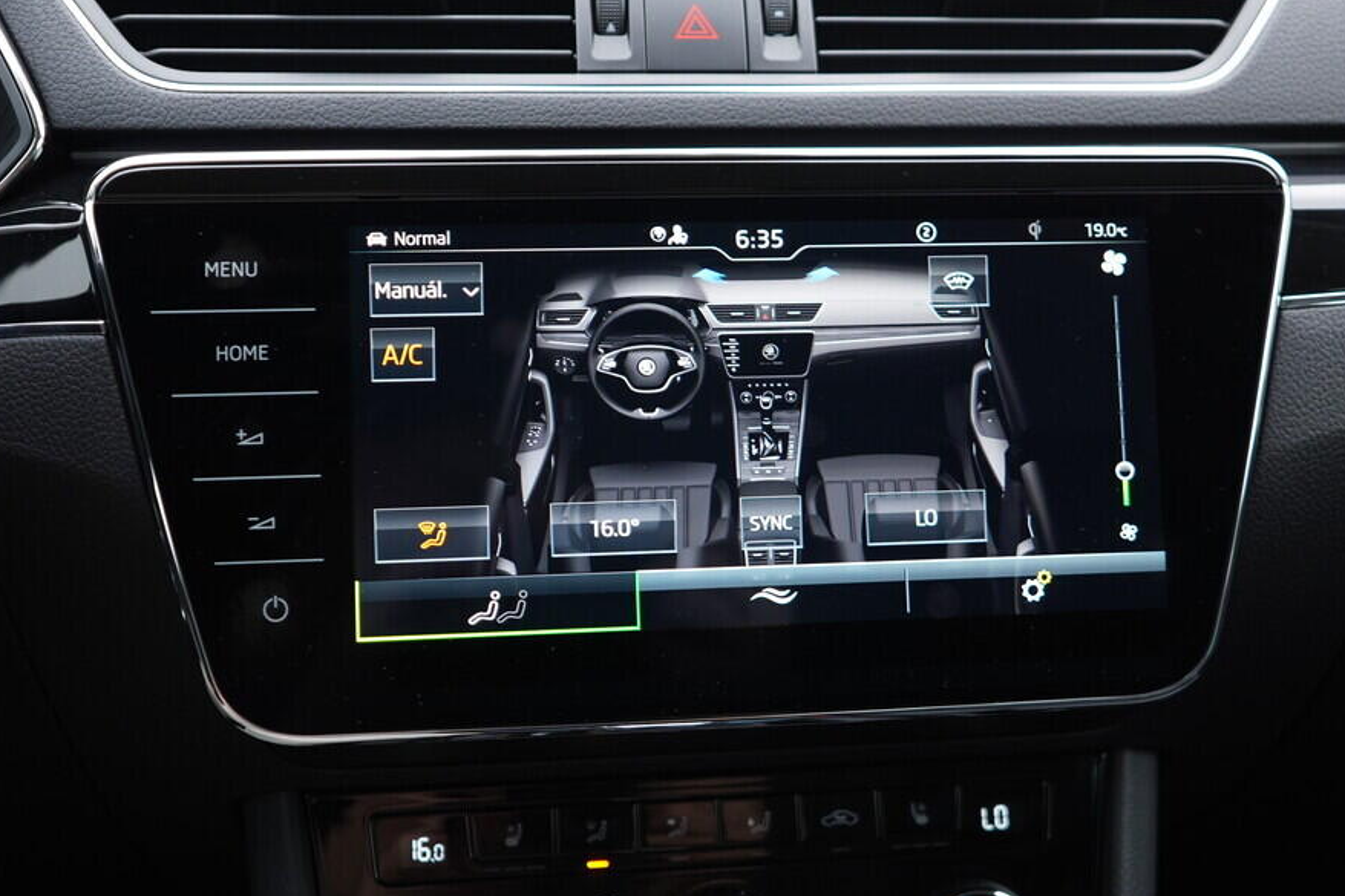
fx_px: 1569
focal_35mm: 42
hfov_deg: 46.3
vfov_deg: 31.9
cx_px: 766
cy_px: 469
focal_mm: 24
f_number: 2.8
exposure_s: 1/40
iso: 320
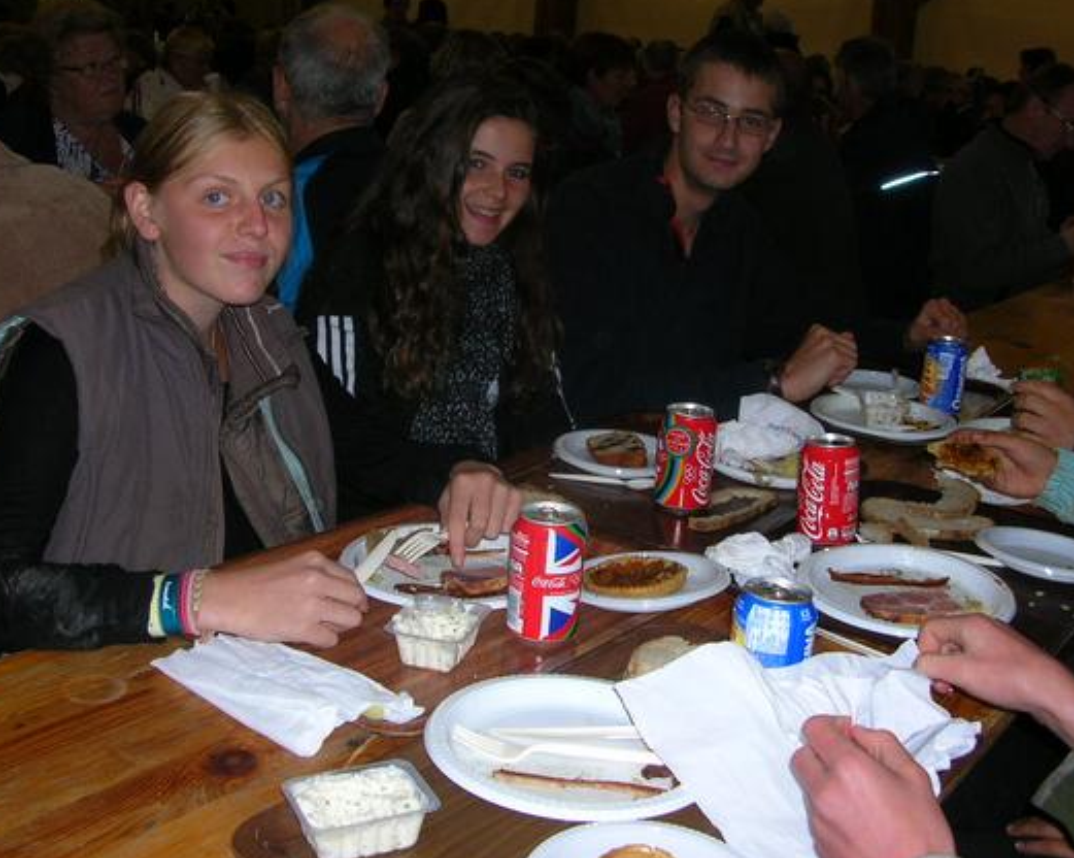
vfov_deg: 35.6
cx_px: 598
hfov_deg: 43.8
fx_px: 1334
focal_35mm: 42
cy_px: 382
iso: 50
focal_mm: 5.8
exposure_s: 1/60.1
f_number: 2.8
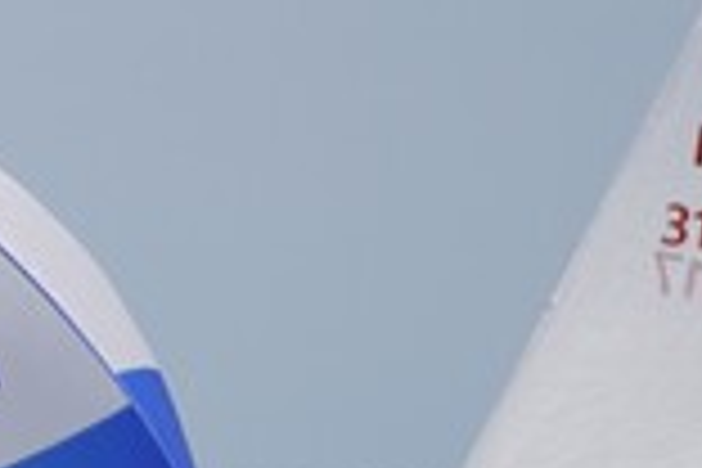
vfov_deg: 1.2
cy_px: 326
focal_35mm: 1151
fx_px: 22443
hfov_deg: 1.8
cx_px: -702
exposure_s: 1/1250
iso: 100
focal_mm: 150
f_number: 5
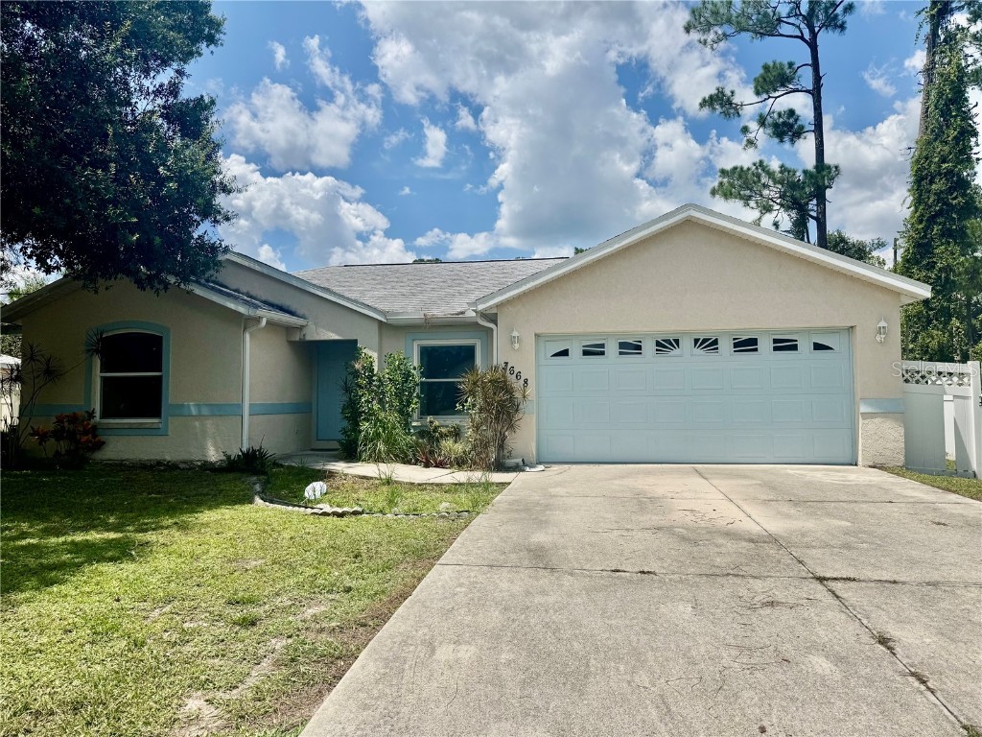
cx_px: 491
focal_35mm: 24
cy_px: 368
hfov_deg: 71.6
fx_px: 681
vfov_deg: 56.8
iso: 80
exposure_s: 1/7937
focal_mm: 6.76
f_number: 1.78
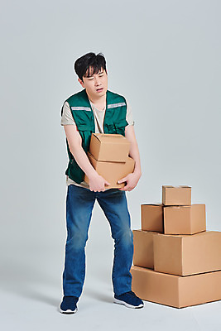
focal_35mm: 70
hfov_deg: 19.5
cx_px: 110
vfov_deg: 28.8
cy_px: 166
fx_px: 644
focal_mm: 70
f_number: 14
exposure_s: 1/125
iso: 100
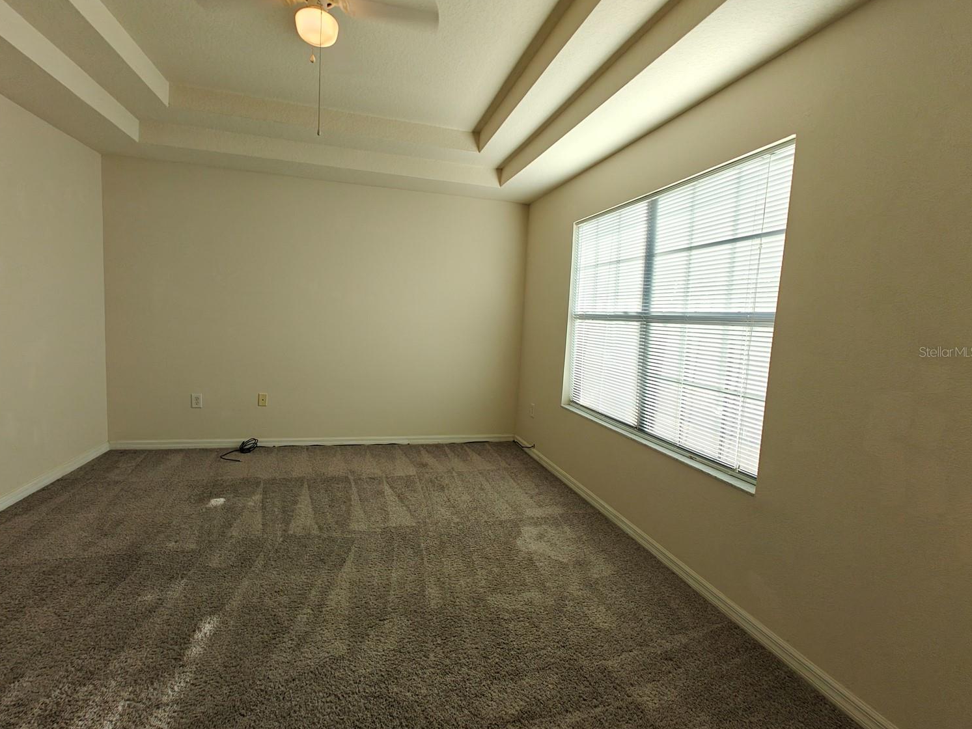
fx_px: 421
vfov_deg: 81.7
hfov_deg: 98.1
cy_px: 351
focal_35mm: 15
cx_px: 460
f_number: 2.2
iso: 64
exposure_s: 1/157
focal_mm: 2.62
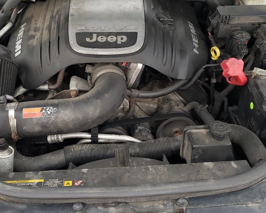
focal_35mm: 47
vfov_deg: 32.1
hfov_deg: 39.4
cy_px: 107
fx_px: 370
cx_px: 112
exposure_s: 1/100
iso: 85
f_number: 1.5
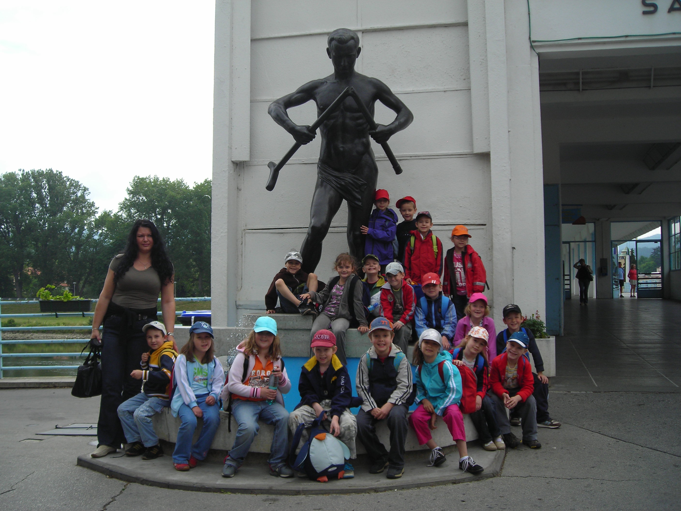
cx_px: 340
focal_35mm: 38
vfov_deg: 37.7
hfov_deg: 49.0
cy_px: 256
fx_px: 748
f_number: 3.2
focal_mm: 6.3
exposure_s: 1/431
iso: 50
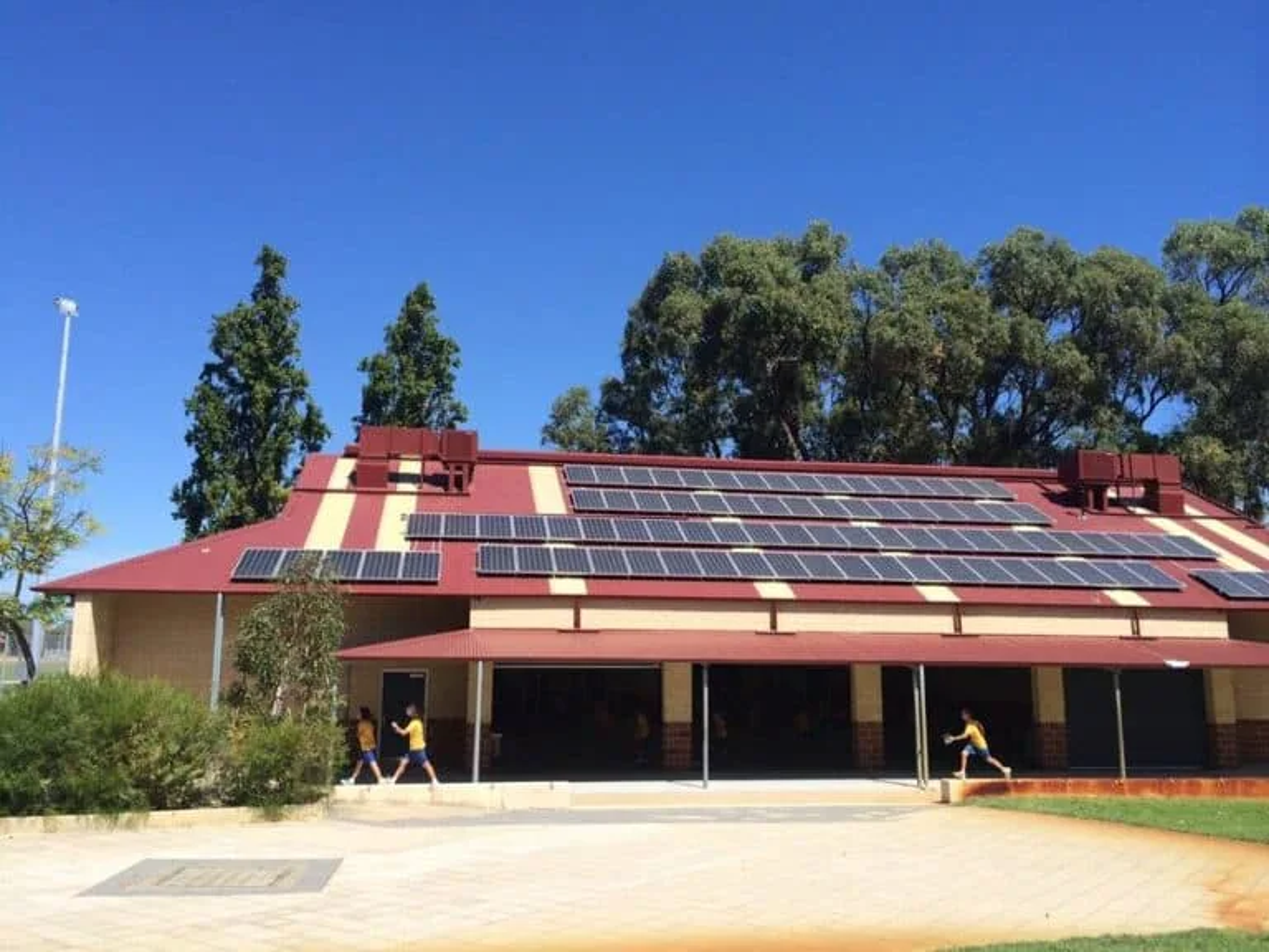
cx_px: 634
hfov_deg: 60.0
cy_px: 476
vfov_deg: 46.8
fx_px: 1100
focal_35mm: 30
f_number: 2.2
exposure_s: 1/2564
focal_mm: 4.12
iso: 32
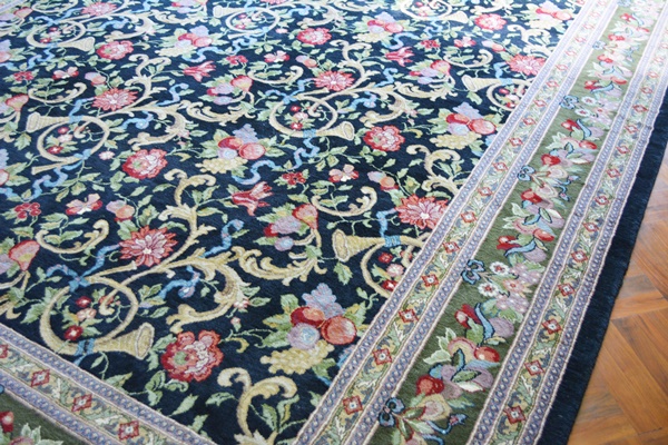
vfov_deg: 36.9
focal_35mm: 36
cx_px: 334
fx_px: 668
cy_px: 222
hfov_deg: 53.1
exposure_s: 1/40
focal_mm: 24
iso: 800
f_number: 4
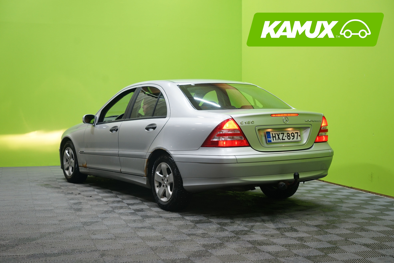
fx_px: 591
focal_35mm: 54
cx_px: 197
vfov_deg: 25.1
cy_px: 132
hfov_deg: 36.9
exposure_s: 1/20
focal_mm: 54
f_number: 4.5
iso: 640
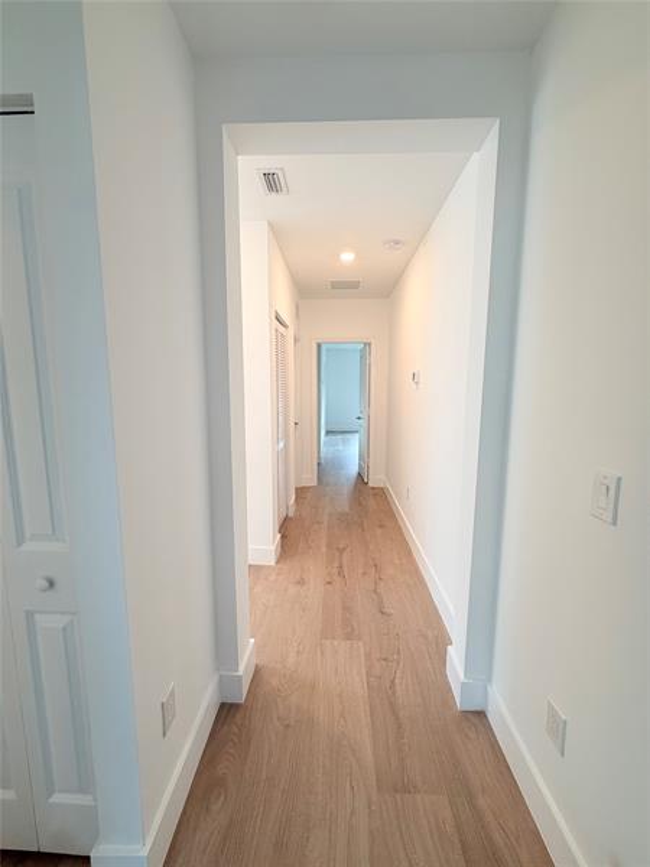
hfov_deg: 85.7
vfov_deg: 102.1
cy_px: 434
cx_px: 325
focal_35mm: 14
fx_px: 351
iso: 160
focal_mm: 2.22
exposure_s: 1/120
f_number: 2.2
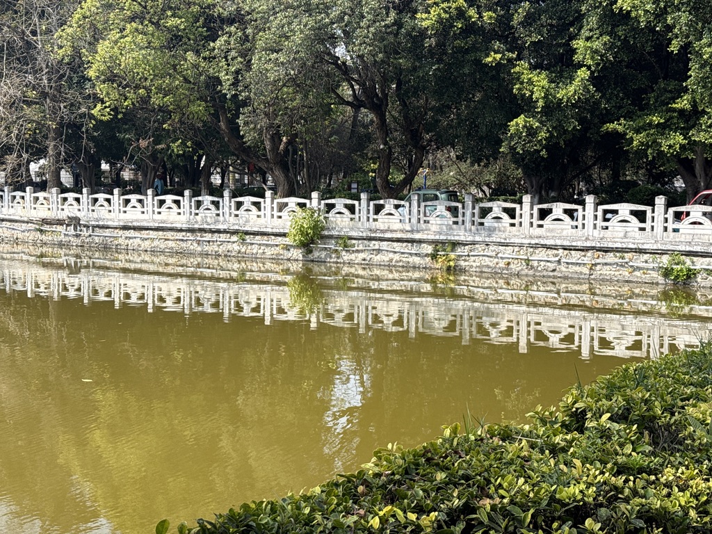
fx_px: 987
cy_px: 267
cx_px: 356
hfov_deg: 39.7
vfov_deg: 30.3
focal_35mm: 48
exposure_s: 1/1838
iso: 64
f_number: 1.78
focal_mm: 6.76
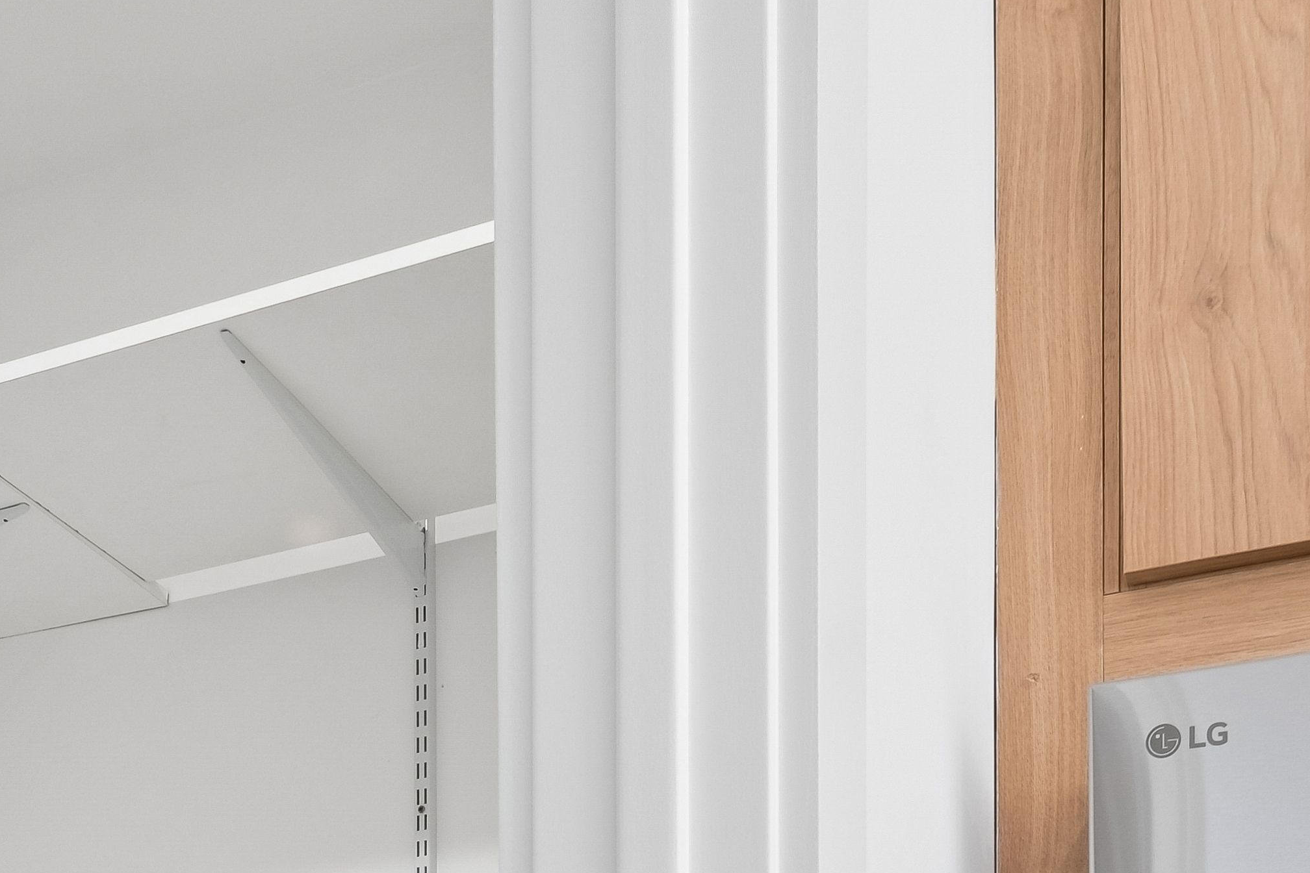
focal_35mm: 46
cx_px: 664
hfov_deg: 42.7
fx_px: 1674
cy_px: 1500
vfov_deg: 21.3
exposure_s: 1/5
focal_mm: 8
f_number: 8
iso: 125
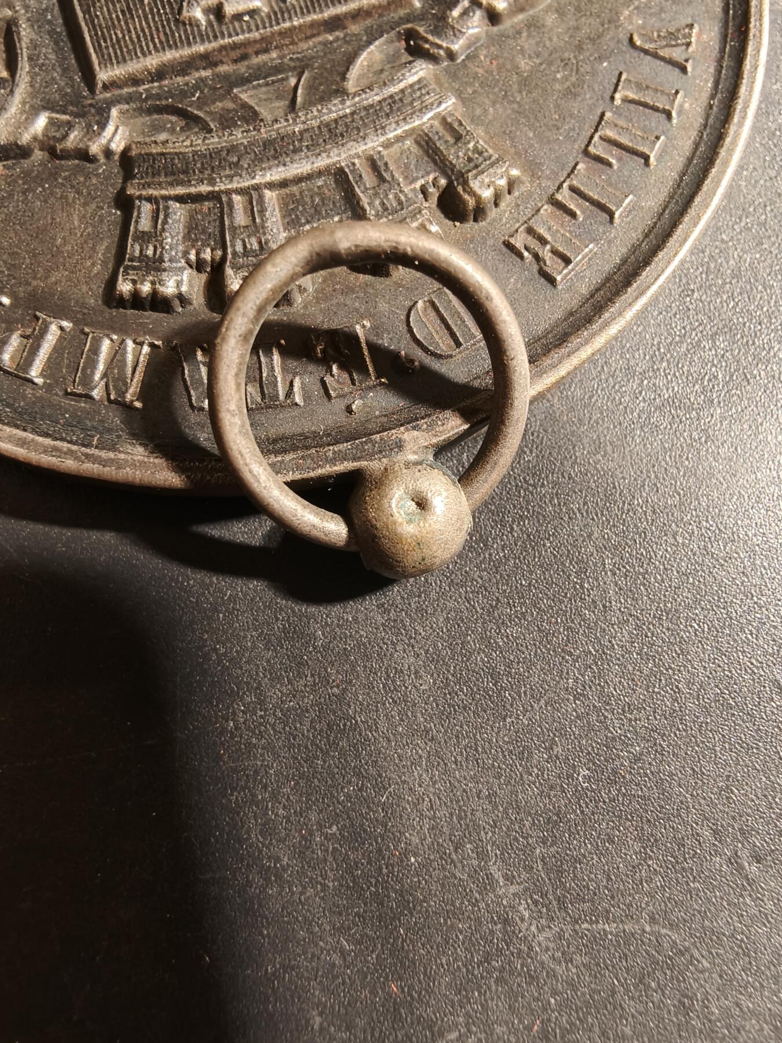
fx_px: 693
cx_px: 391
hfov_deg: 58.9
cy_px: 522
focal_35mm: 23
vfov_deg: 73.9
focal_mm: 2.32
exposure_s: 1/50
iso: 320
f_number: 2
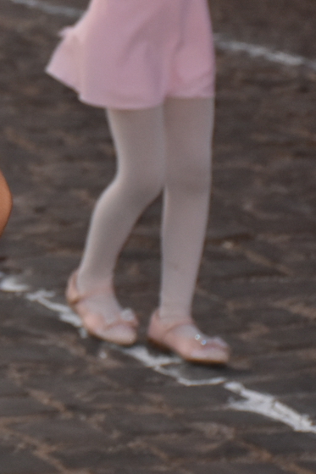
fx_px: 3201
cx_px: -262
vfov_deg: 8.5
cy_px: 96
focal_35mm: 243
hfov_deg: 5.6
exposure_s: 1/100
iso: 1000
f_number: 5.6
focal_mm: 56
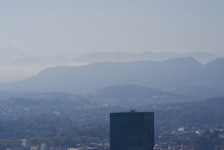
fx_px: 1512
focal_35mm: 243
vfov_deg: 5.7
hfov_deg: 8.5
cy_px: 69
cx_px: 90
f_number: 8
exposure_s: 1/500
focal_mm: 200
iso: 100
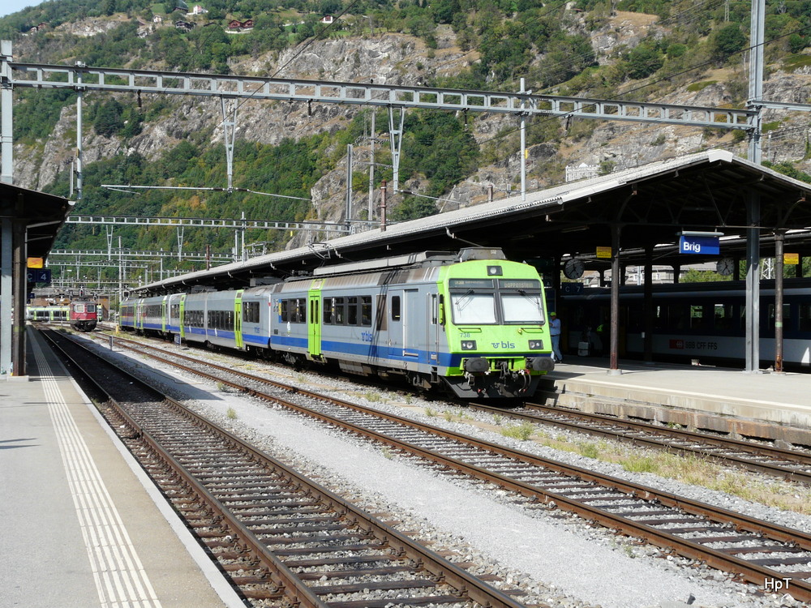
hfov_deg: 37.5
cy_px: 304
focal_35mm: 51
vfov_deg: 28.6
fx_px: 1195
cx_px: 406
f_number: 5.6
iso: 100
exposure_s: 1/320
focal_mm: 8.3
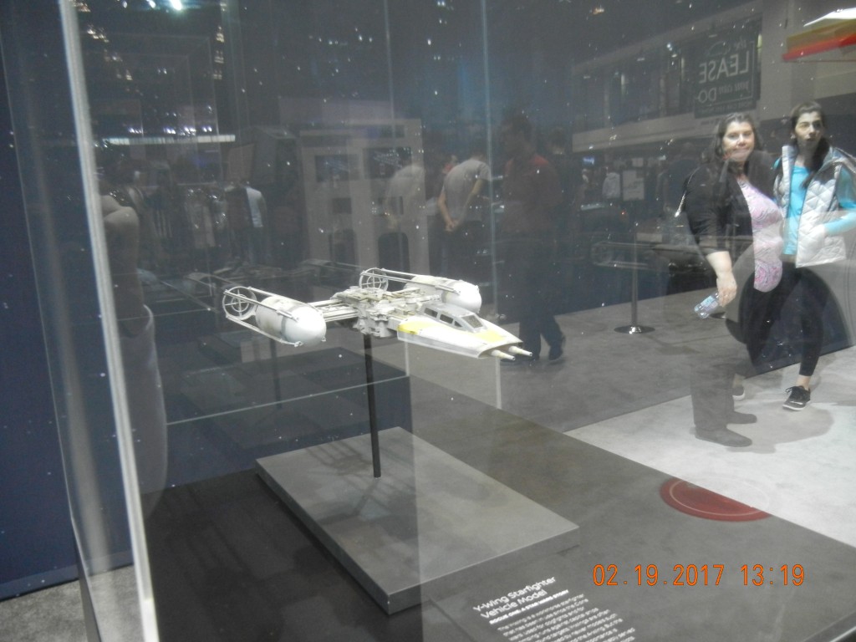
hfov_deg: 60.0
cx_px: 428
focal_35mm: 30
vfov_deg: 46.8
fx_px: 742
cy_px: 321
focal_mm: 5.4
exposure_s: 1/67.3
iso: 640
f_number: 3.5
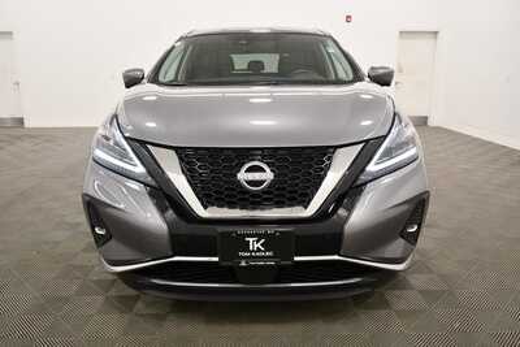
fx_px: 433
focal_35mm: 30
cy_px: 174
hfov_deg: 61.9
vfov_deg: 43.6
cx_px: 260
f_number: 5.6
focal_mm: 20
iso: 1000
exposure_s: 1/125
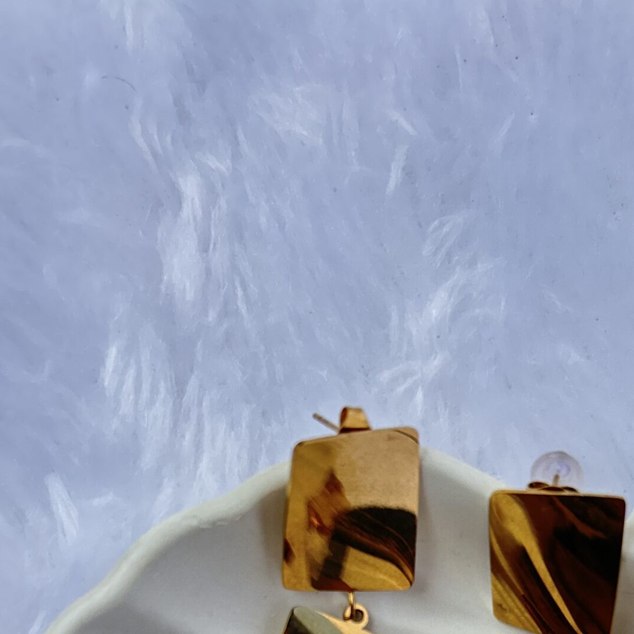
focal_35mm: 55
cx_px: 497
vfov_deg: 27.9
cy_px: 726
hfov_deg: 30.4
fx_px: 1140
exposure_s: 1/95
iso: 125
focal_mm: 5.7
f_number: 1.5
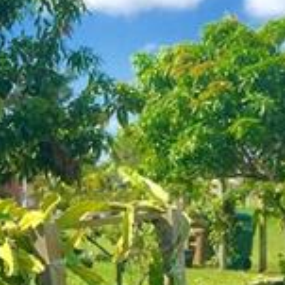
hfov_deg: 12.5
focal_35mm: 130
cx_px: -185
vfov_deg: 13.2
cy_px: 310
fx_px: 1211
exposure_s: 1/2198
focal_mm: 4.15
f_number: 2.2
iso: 32
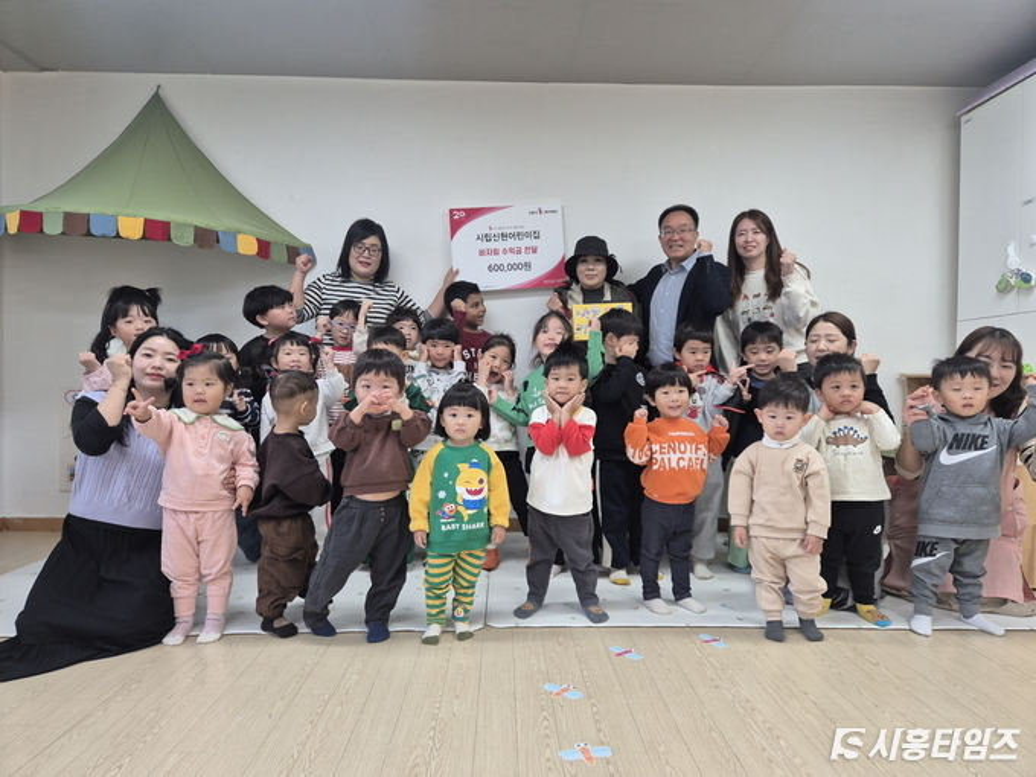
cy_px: 388
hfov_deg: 73.9
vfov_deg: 58.9
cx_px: 518
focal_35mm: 23
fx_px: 688
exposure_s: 1/120
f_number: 1.8
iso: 160
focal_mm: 5.4
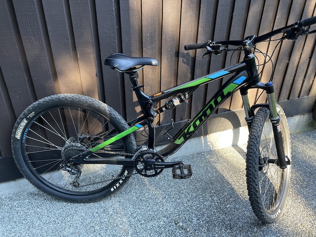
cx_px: 158
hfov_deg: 67.3
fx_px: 237
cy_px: 118
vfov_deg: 53.1
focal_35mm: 26
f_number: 1.6
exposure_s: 1/121
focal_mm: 4.2
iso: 80
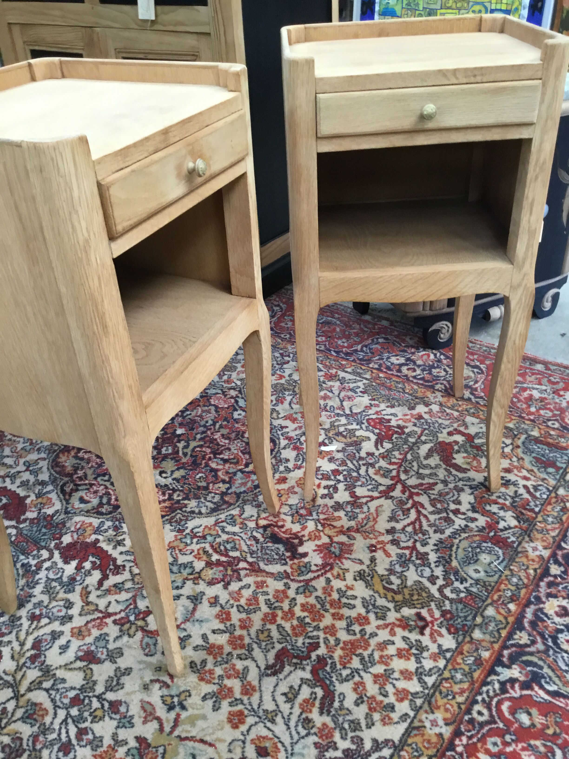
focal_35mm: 31
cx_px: 284
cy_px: 380
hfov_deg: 45.4
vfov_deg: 58.4
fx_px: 679
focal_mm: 3.3
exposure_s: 1/33
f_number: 2.4
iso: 160
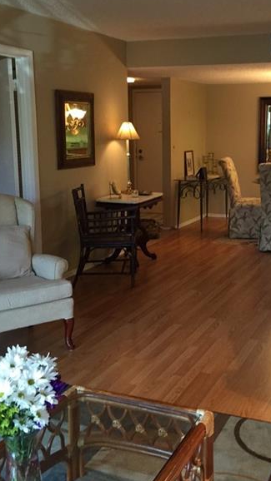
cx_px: 201
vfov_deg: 48.3
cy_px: 217
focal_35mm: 42
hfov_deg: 28.0
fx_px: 537
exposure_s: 1/30
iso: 125
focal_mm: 4.15
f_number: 2.2
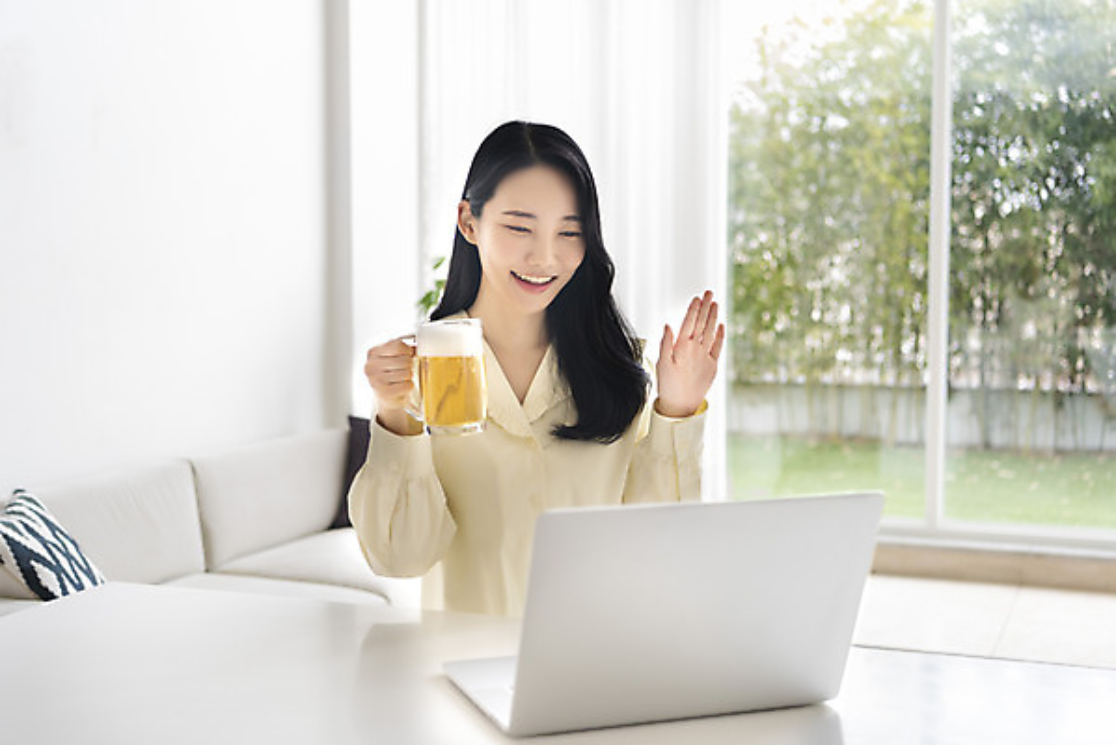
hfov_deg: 43.6
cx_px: 558
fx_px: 1396
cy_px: 372
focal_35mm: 45
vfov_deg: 29.9
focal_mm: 45
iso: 200
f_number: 2.8
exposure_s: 1/100
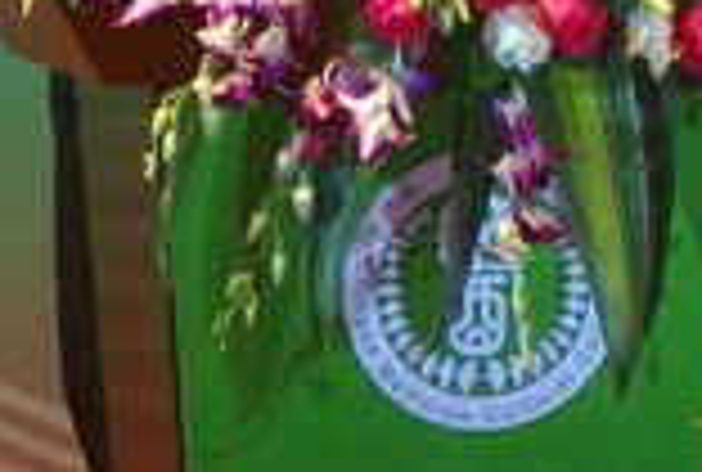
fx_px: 28122
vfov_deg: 1.0
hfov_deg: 1.4
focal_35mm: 1438
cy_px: -265
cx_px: 508
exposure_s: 1/60
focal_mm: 300
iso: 800
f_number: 5.6
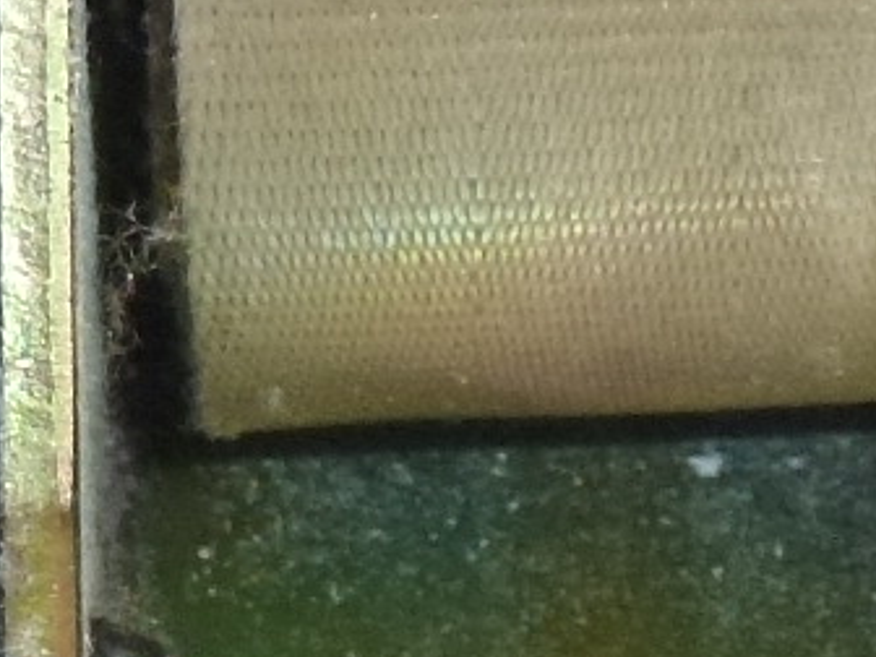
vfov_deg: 5.9
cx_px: 712
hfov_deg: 7.9
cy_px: 50
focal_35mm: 250
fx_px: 6327
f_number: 3.9
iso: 400
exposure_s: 1/160
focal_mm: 7.4
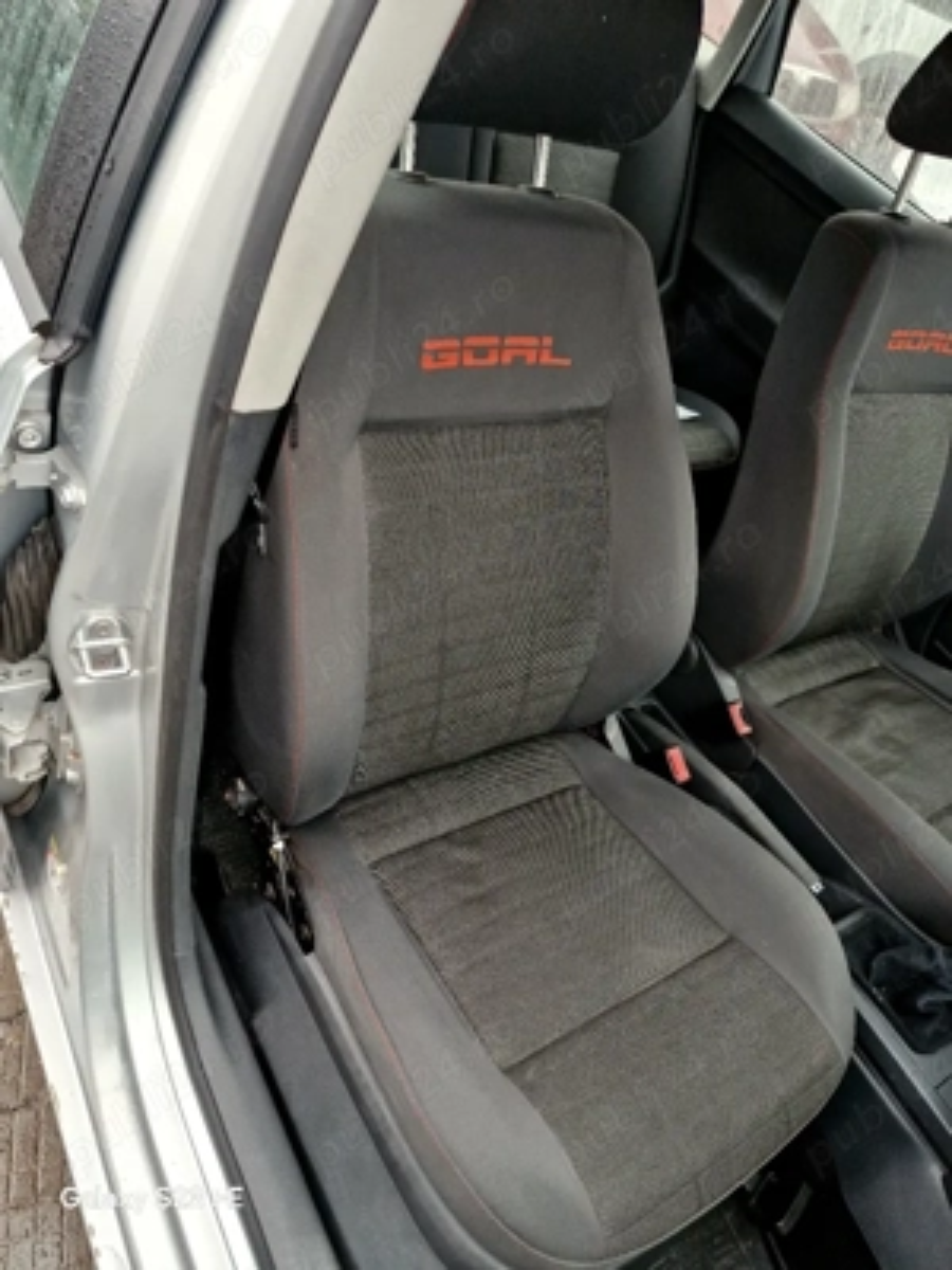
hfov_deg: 58.9
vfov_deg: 73.9
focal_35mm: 23
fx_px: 843
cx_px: 476
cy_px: 635
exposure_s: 1/100
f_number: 1.8
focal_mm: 5.54
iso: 1000
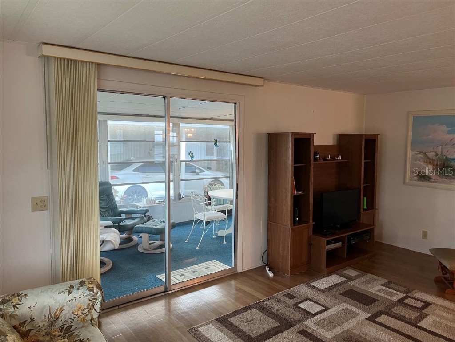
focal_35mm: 26
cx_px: 228
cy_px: 171
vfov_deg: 53.1
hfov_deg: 67.3
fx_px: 342
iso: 200
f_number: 1.6
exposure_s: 1/60
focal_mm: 5.1
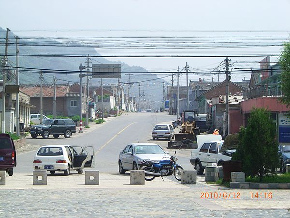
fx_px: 955
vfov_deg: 13.0
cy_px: 109
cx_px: 145
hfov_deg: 17.3
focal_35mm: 114
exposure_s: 1/500
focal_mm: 18.6
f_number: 5.2
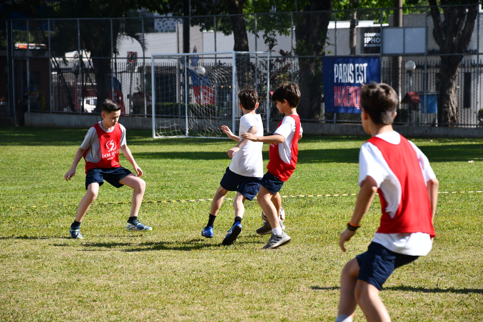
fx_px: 2334
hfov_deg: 11.8
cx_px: 242
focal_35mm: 174
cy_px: 161
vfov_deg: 7.9
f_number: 7.1
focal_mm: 116
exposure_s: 1/500
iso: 200
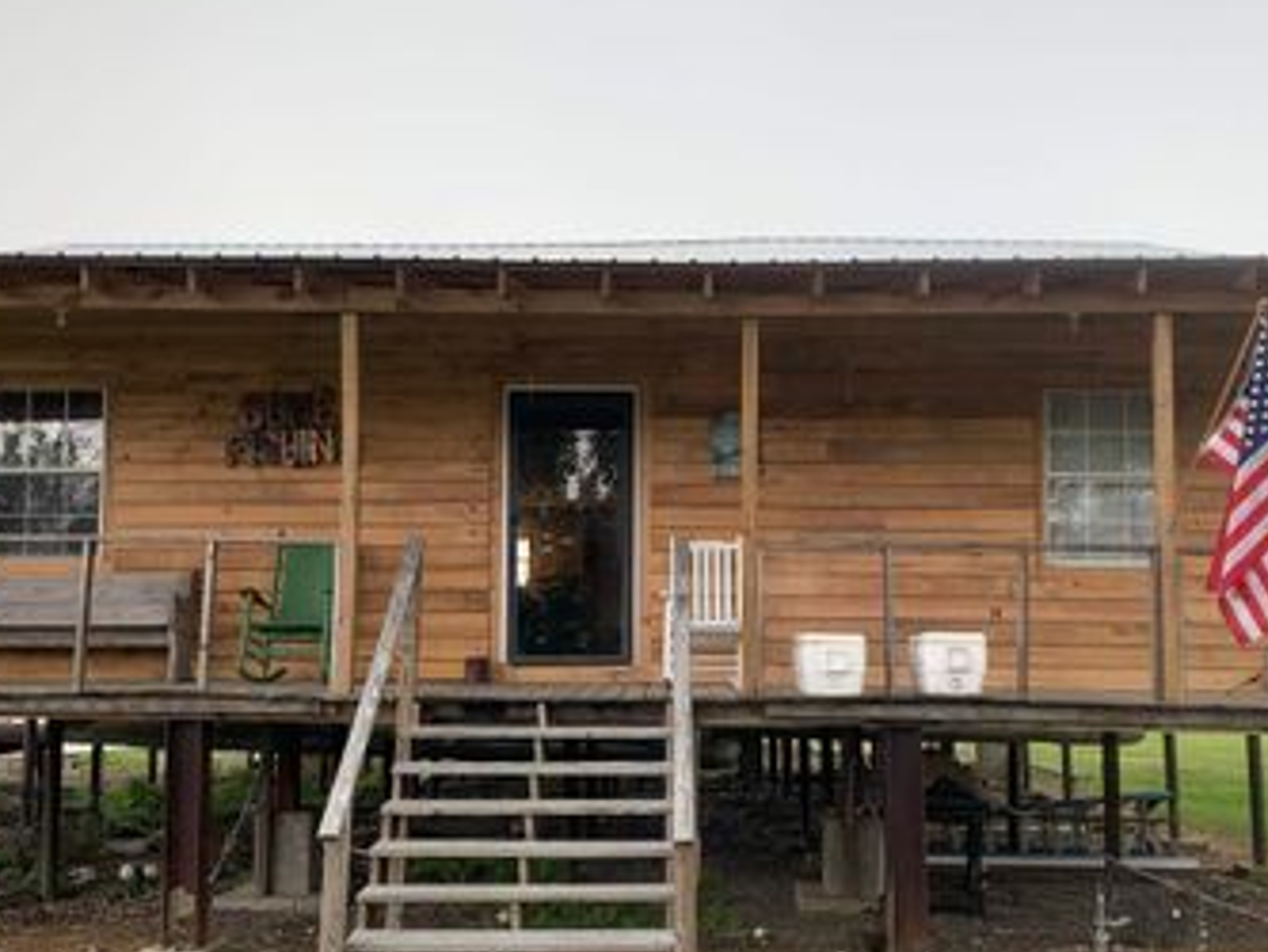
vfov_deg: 36.8
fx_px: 1429
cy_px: 539
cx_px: 594
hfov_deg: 47.8
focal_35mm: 39
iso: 25
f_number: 1.8
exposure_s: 1/174
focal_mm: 4.25
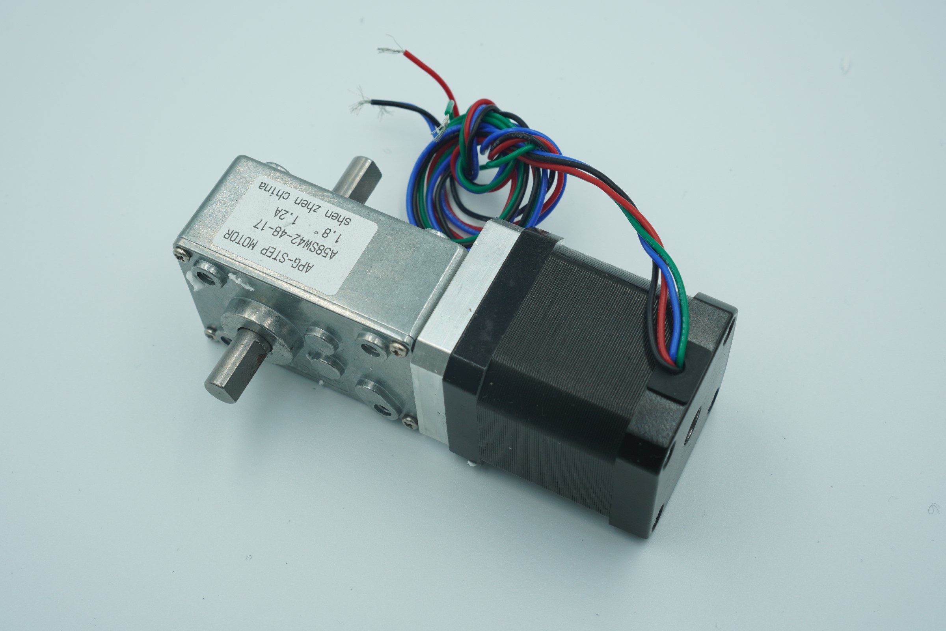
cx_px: 473
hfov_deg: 37.9
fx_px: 1379
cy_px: 316
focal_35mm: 52
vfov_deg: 25.8
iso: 200
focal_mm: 35
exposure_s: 1/100
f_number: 8
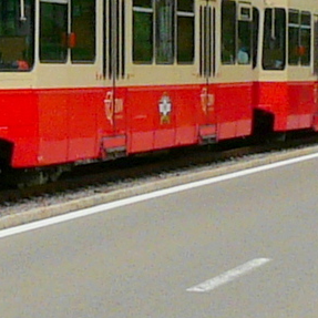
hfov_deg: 20.2
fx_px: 894
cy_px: -35
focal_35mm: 86
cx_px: 161
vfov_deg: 19.3
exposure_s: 1/400
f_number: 6.3
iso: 100
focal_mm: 4.6
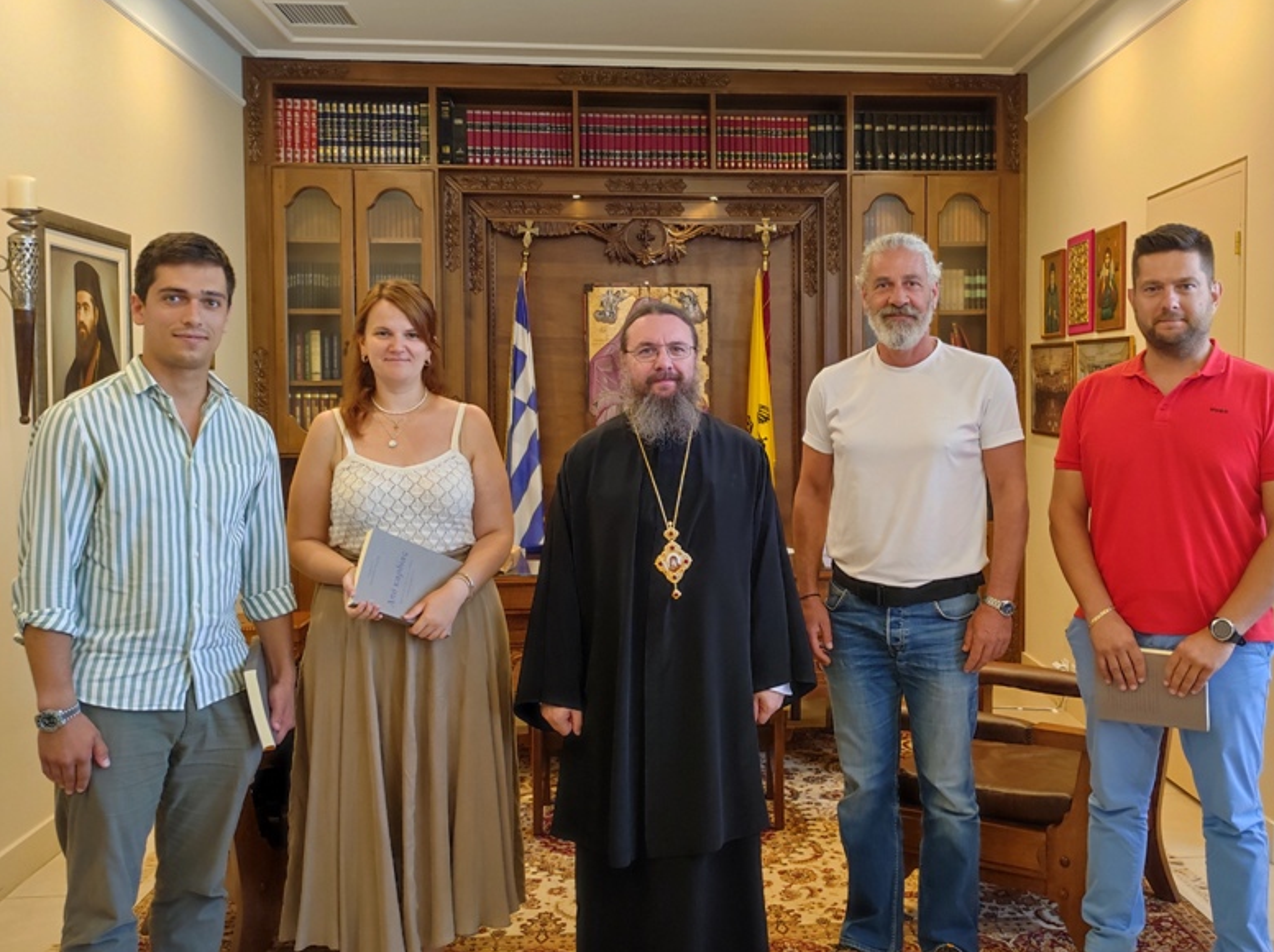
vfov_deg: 42.8
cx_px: 734
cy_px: 453
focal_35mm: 33
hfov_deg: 55.2
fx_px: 1213
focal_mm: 4.7
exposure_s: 1/50
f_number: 1.79
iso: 776
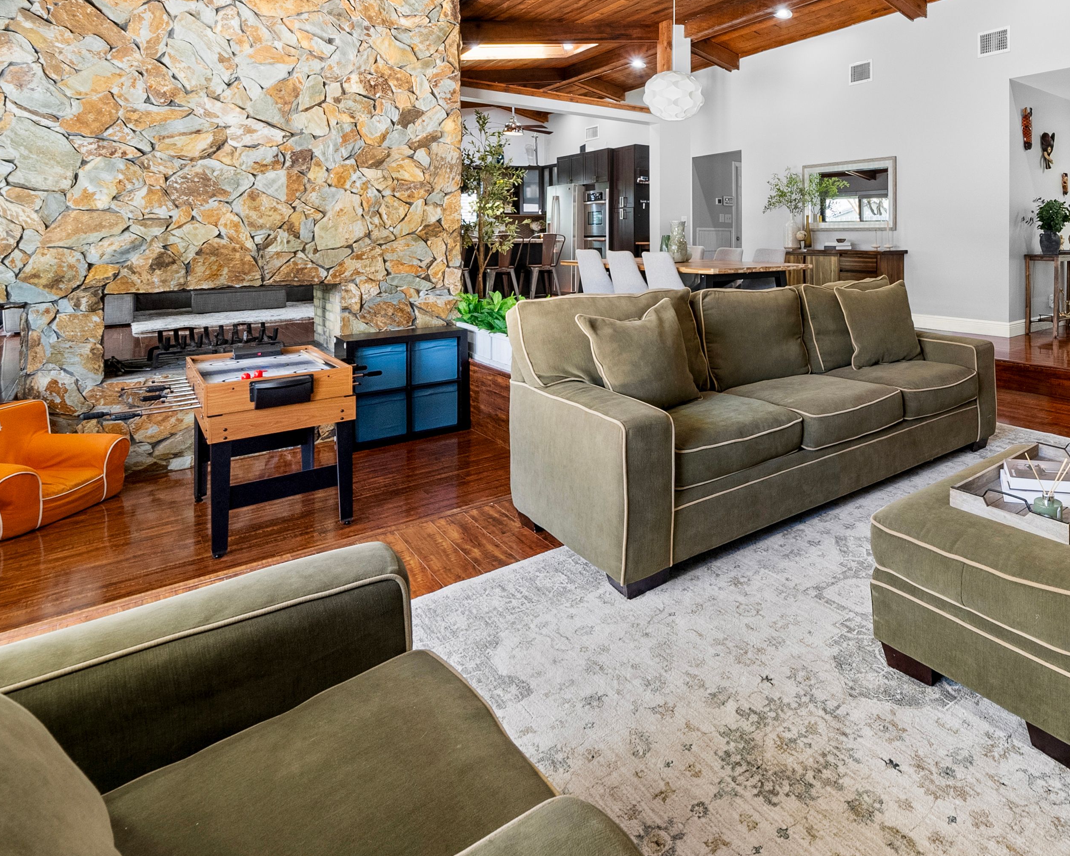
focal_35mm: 19
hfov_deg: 76.1
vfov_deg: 70.3
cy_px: 353
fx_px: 602
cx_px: 824
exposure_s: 1/15
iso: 400
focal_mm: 12
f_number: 8
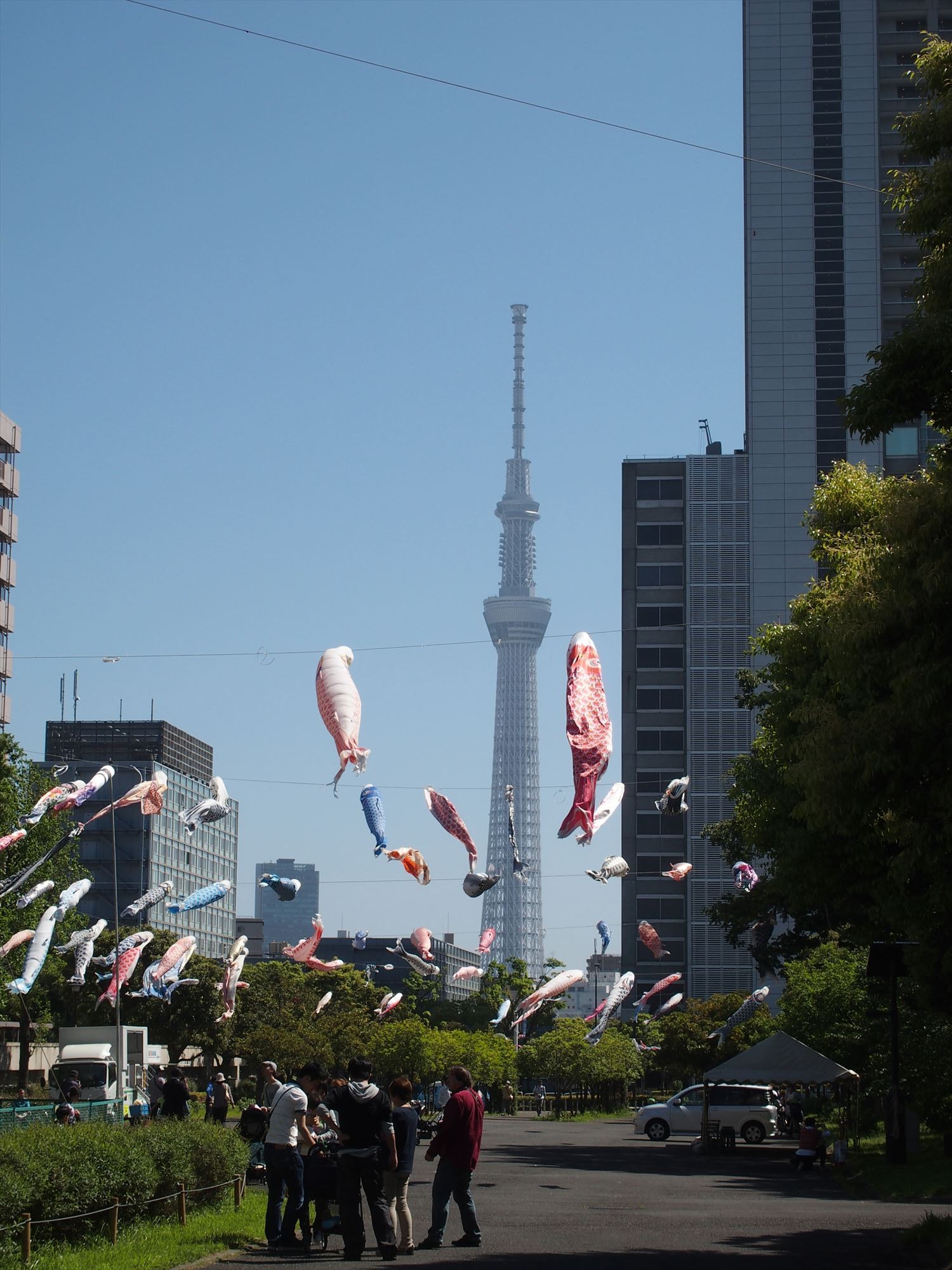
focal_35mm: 70
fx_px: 2567
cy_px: 635
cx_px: 476
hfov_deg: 21.0
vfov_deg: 27.8
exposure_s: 1/800
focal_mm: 14.5
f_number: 5
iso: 100
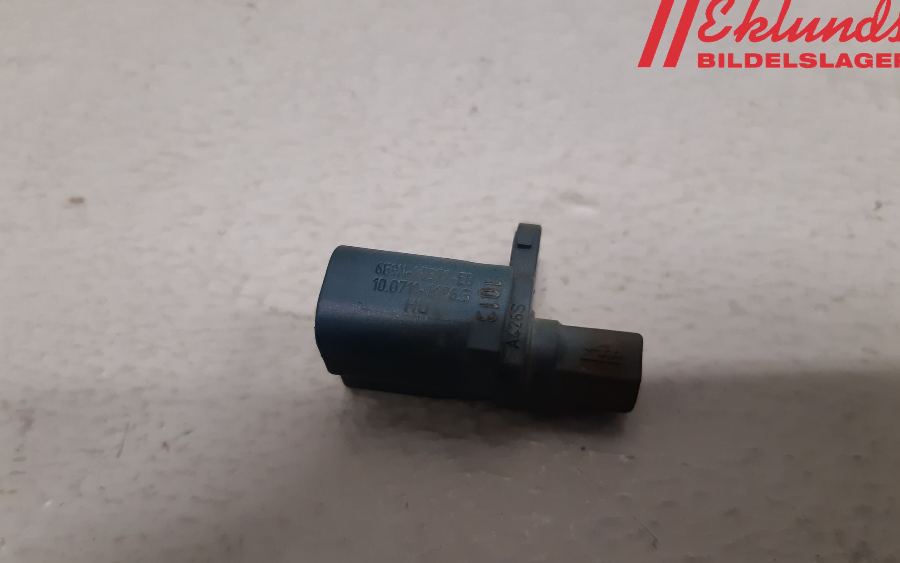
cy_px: 335
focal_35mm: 28
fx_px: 687
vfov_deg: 44.3
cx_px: 454
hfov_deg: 66.5
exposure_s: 1/50
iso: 160
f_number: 1.7
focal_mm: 3.93
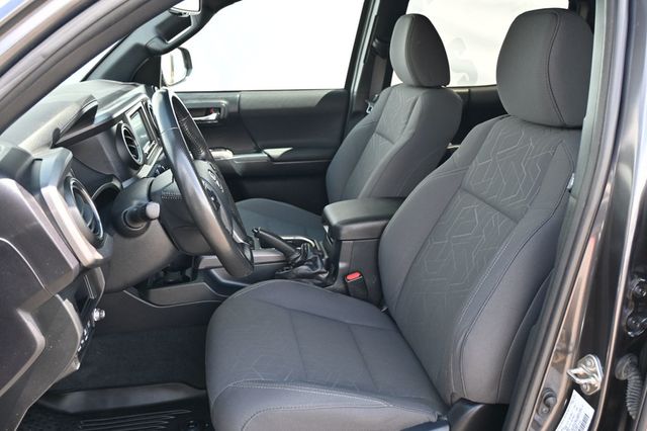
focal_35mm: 31
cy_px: 216
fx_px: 552
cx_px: 324
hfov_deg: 60.7
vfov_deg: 42.6
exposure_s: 1/125
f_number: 3.8
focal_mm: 20.5
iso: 400
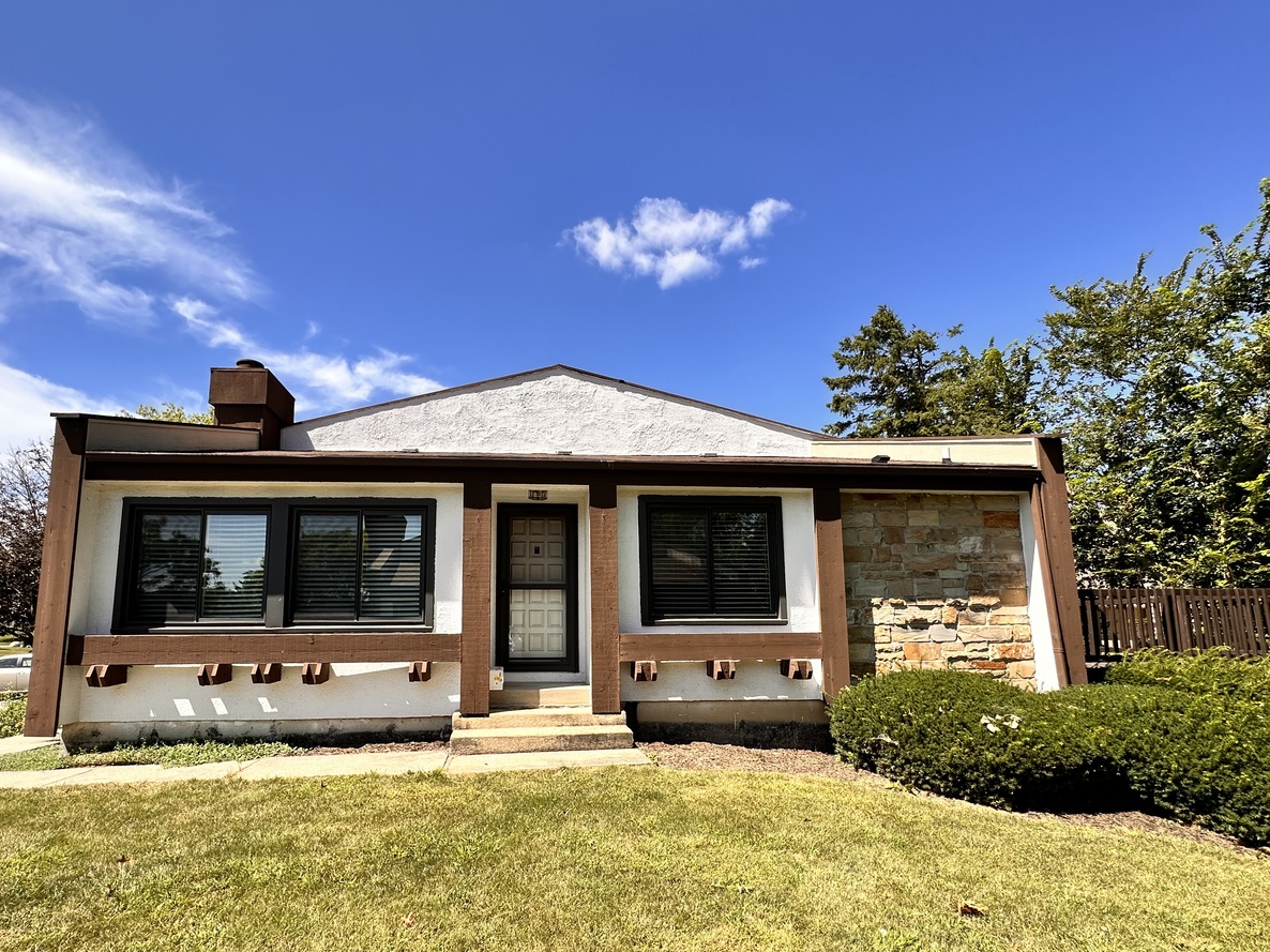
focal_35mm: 17
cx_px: 548
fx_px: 624
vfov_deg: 74.2
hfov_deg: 90.5
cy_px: 549
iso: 40
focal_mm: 2.22
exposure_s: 1/979
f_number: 2.2
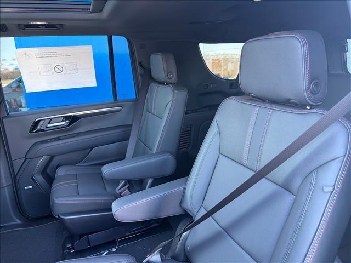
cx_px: 176
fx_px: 243
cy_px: 132
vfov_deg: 56.8
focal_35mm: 24
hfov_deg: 71.6
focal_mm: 6.76
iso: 200
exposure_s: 1/61
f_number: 1.78
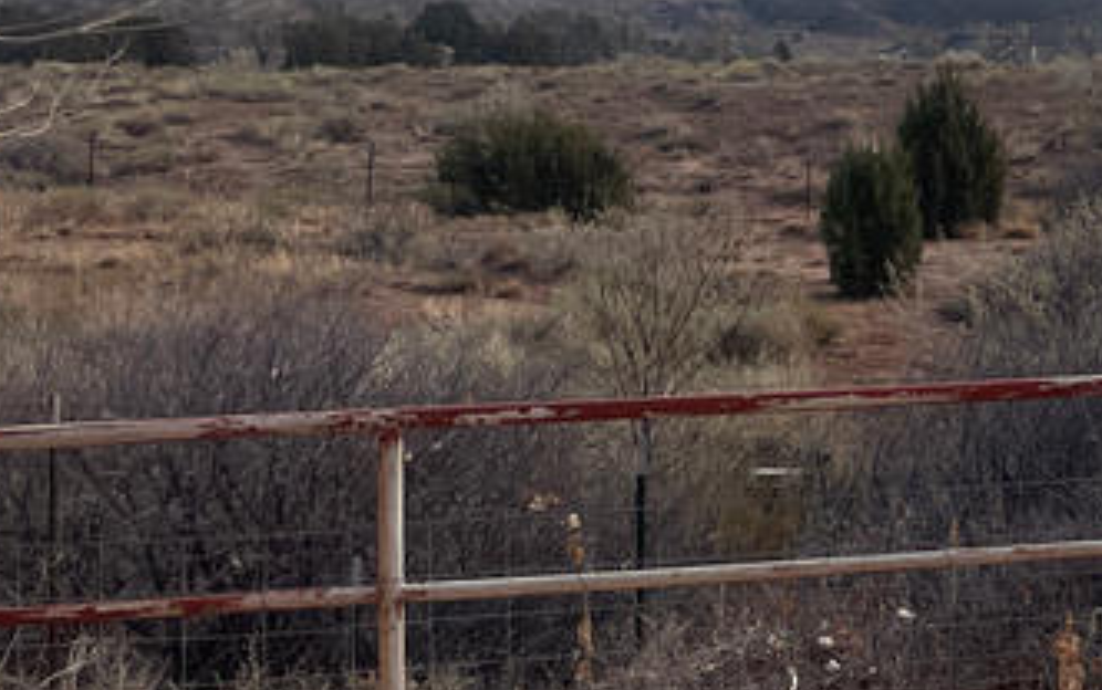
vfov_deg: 15.2
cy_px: 73
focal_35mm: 85
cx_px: 1597
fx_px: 2555
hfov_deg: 21.0
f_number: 1.6
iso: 32
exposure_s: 1/6135
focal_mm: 4.2
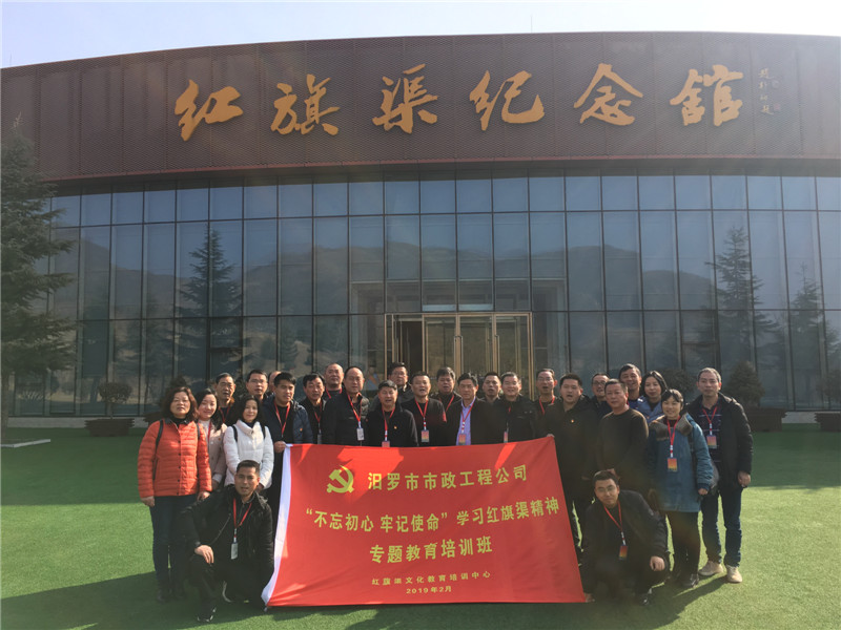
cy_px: 315
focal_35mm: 29
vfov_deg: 48.2
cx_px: 420
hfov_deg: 61.7
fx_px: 705
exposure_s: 1/538
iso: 25
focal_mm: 4.15
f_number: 2.2
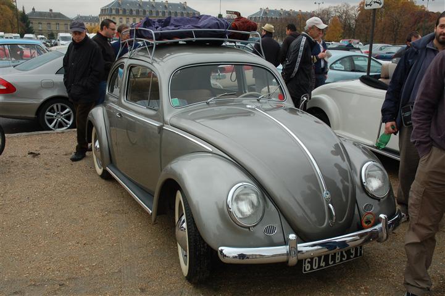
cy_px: 148
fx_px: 463
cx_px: 222
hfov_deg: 51.3
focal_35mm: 38
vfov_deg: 35.5
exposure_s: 1/200
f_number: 7.1
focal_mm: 25
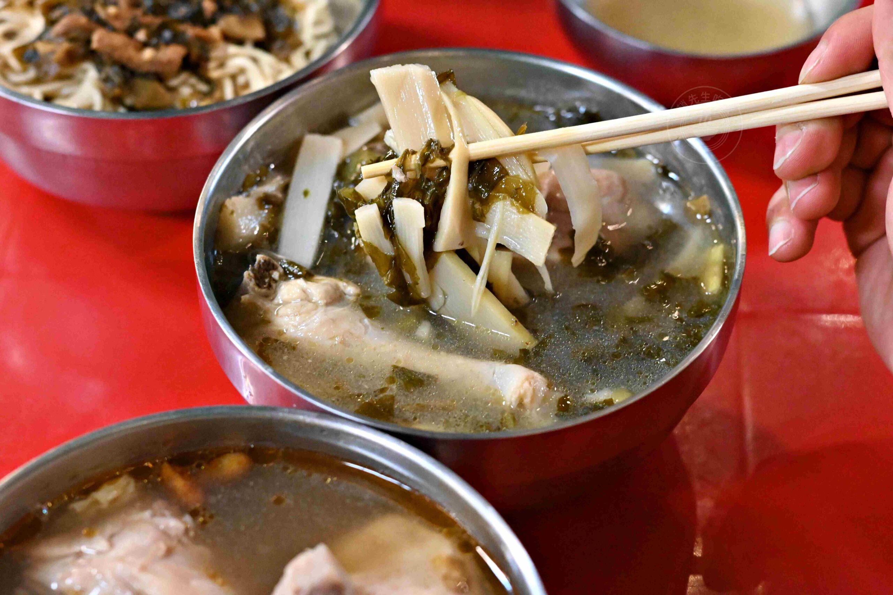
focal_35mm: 75
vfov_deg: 18.2
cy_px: 298
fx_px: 1860
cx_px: 446
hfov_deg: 27.0
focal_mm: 50
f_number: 3.2
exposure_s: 1/200
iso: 6400
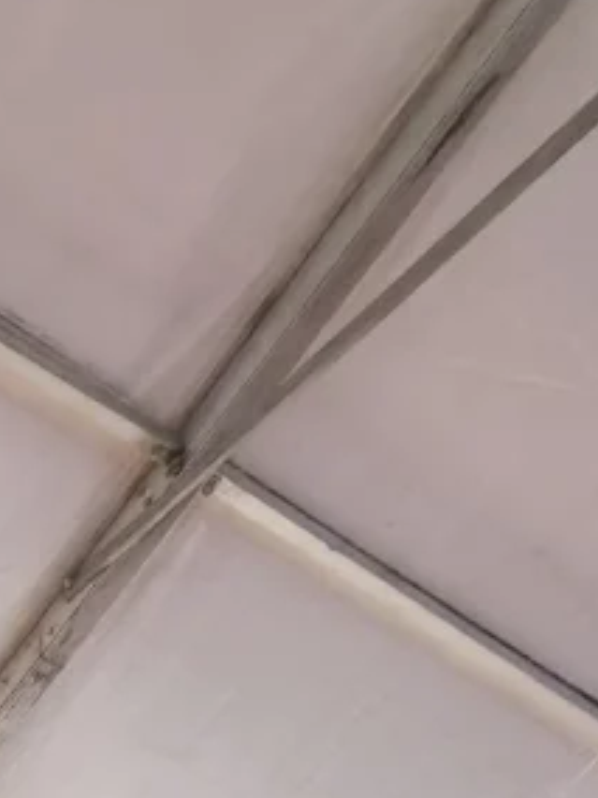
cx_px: -432
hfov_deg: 18.3
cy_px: 1486
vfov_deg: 20.0
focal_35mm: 66
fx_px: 1520
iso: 64
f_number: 2.2
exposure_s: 1/100
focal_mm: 1.95
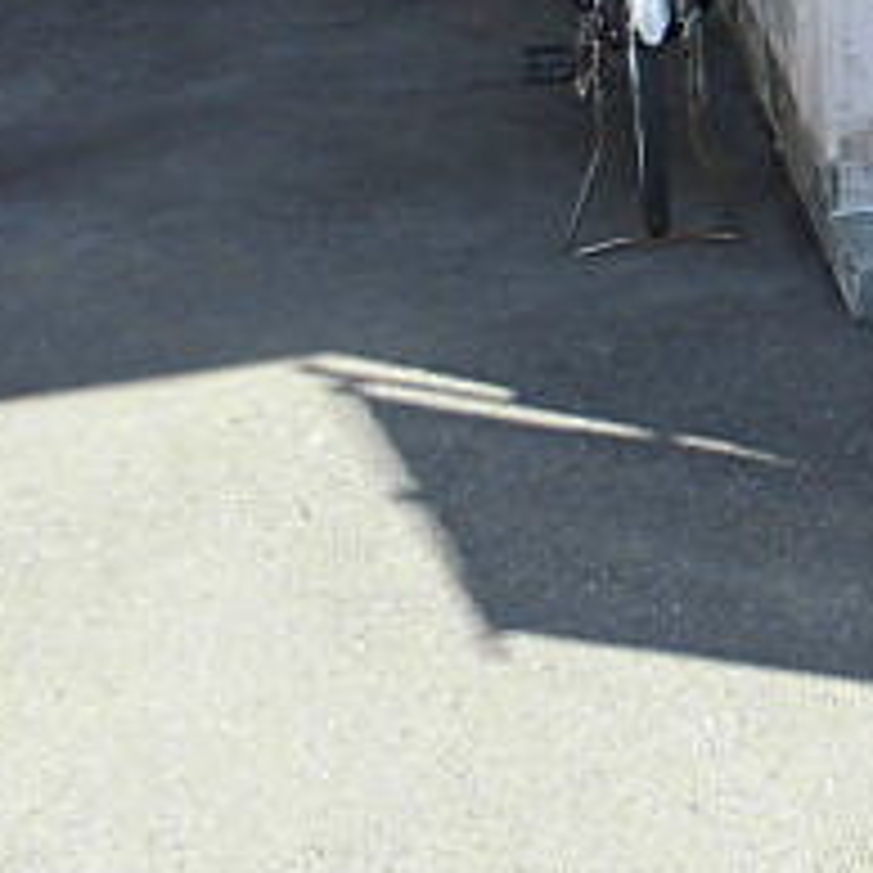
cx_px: 1336
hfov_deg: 19.6
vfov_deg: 21.1
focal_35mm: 76
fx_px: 2168
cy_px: -194
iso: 100
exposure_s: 1/160
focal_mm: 4.6
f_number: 3.5
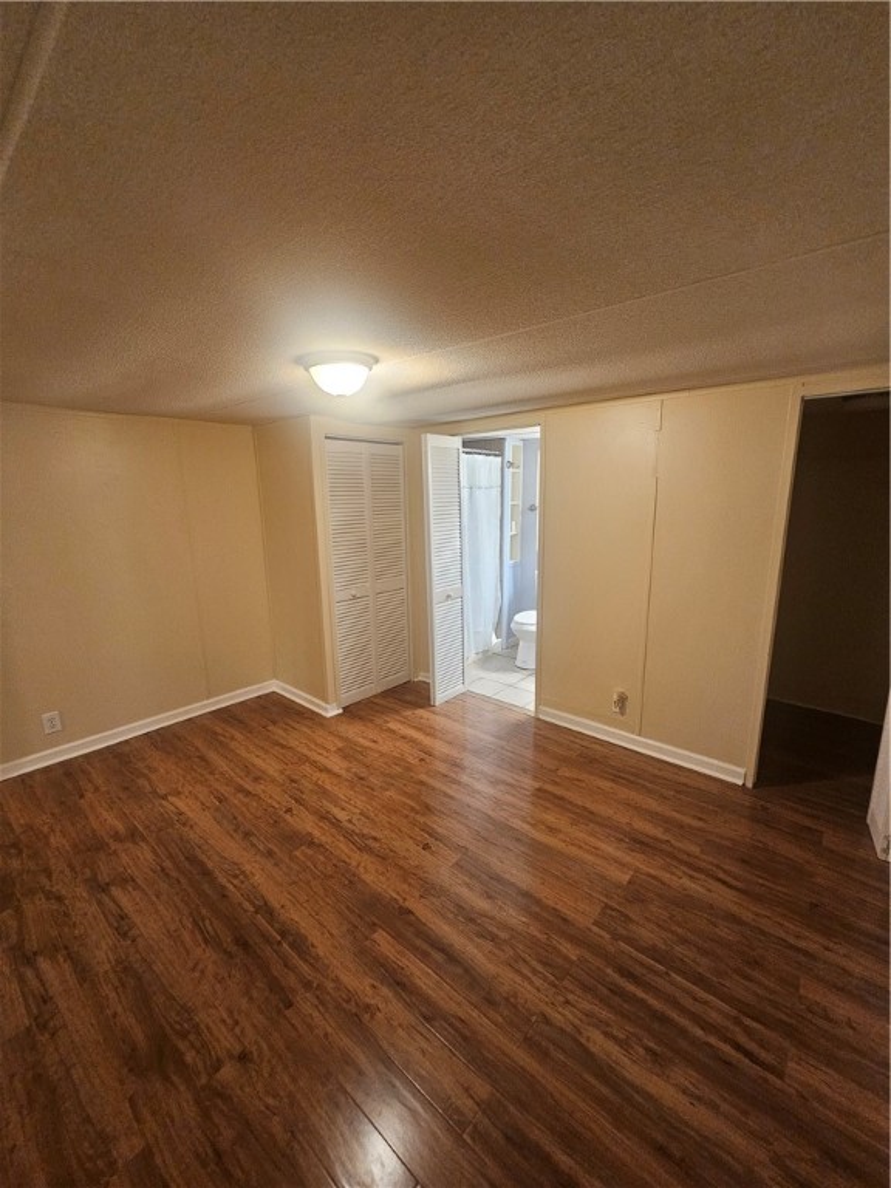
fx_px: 446
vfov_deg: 106.2
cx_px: 446
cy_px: 594
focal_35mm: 13
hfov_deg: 89.9
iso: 400
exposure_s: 1/40
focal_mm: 2.2
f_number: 2.2
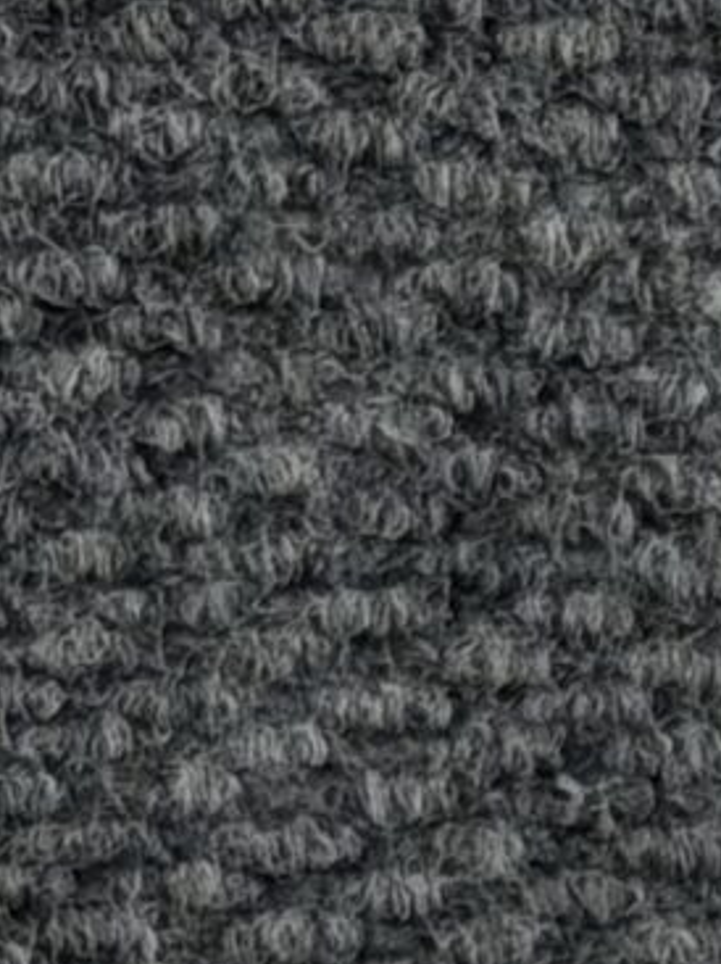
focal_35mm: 336
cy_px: 2521
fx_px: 9342
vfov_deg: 5.6
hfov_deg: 4.3
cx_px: 2229
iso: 64
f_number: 1.78
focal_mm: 6.76
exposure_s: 1/60
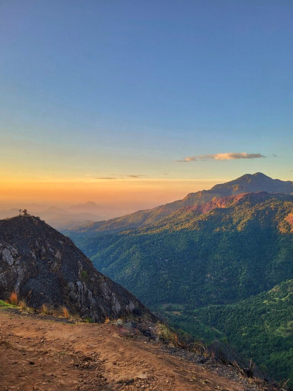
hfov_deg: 53.1
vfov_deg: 67.3
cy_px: 196
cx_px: 146
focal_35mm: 26
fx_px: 293
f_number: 1.8
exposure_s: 1/380
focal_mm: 5.4
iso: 40
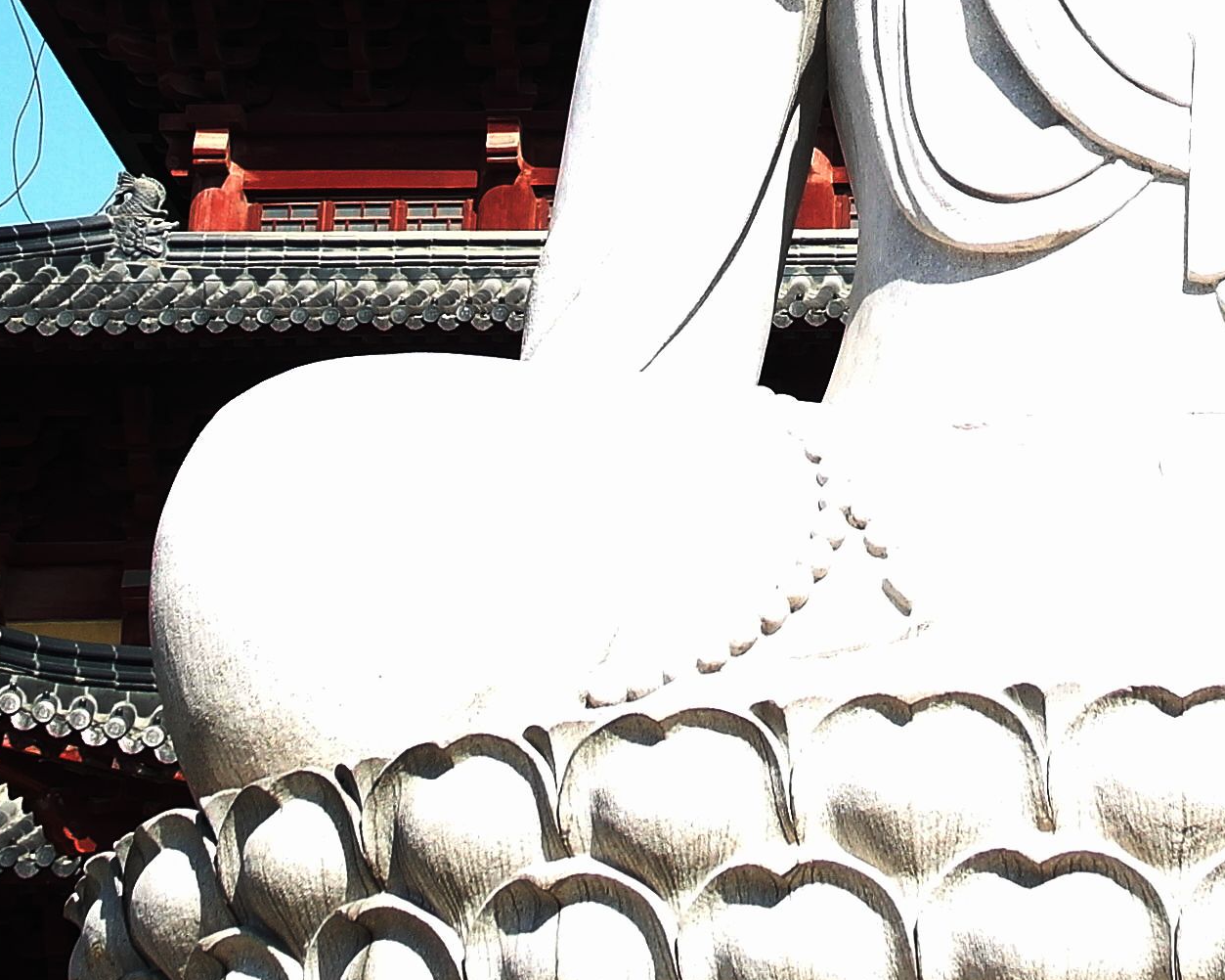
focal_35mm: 123
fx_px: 4459
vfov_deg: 11.9
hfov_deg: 15.4
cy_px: -519
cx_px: 1174
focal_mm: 20
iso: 100
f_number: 7.1
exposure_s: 1/320
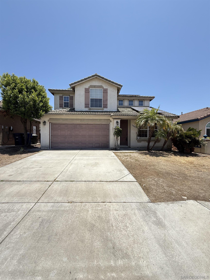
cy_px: 140
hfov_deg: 85.7
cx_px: 105
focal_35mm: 14
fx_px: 113
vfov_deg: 102.1
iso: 50
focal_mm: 2.22
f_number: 2.2
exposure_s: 1/914
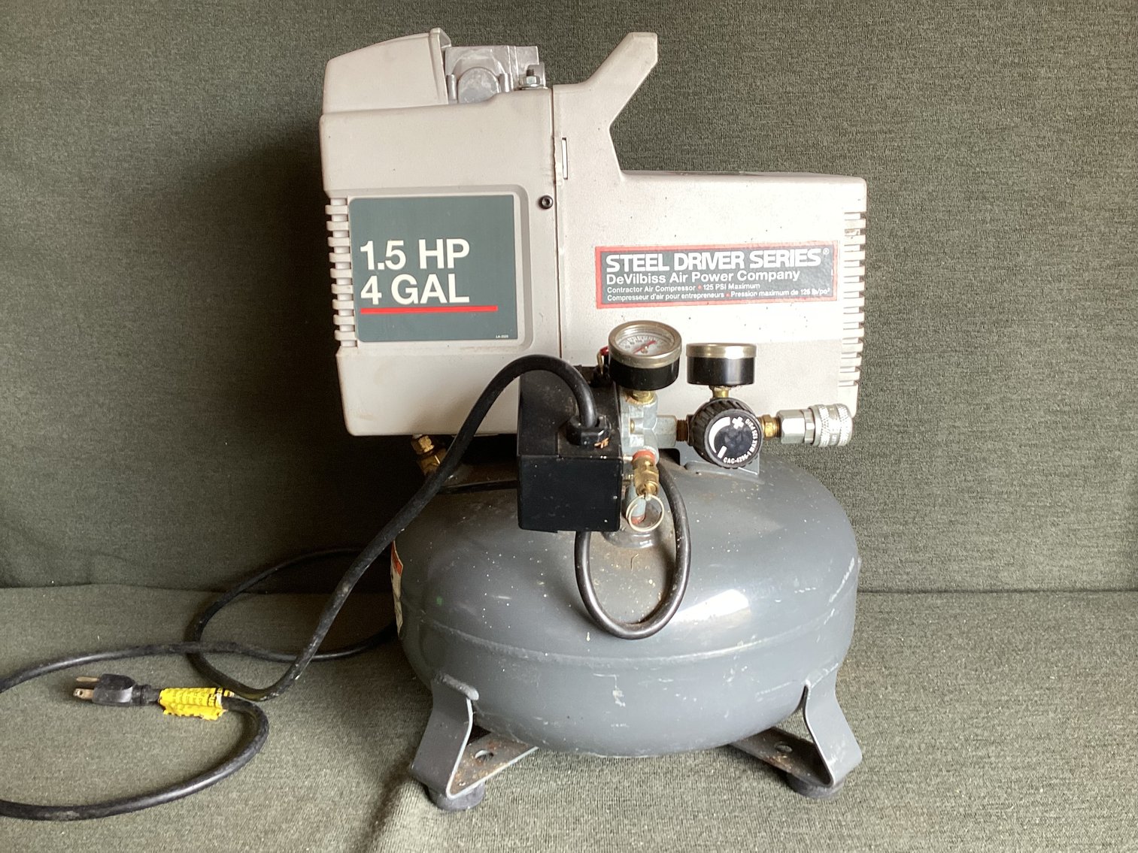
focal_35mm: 31
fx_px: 1019
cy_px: 426
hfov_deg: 58.3
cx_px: 569
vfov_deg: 45.4
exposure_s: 1/50
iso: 64
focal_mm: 3.3
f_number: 2.4
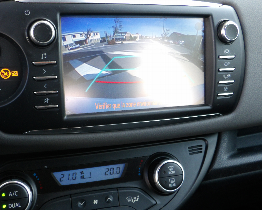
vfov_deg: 34.1
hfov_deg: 42.0
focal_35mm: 44
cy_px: 105
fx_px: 341
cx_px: 124
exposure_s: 1/28
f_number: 4.9
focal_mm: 7.6
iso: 200
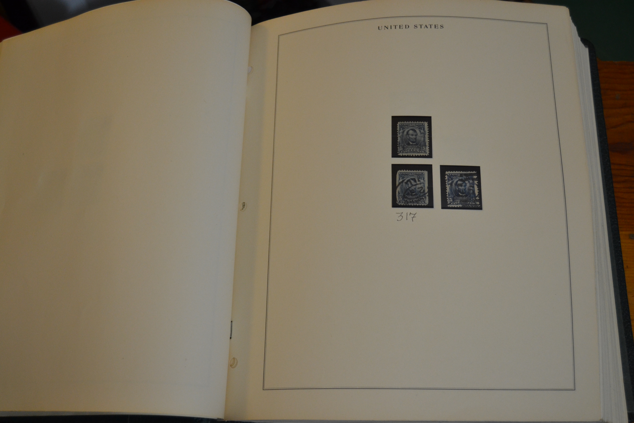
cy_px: 212
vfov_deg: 31.9
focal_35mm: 42
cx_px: 317
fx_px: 740
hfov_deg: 46.4
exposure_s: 1/60
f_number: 4
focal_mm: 28
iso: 1000
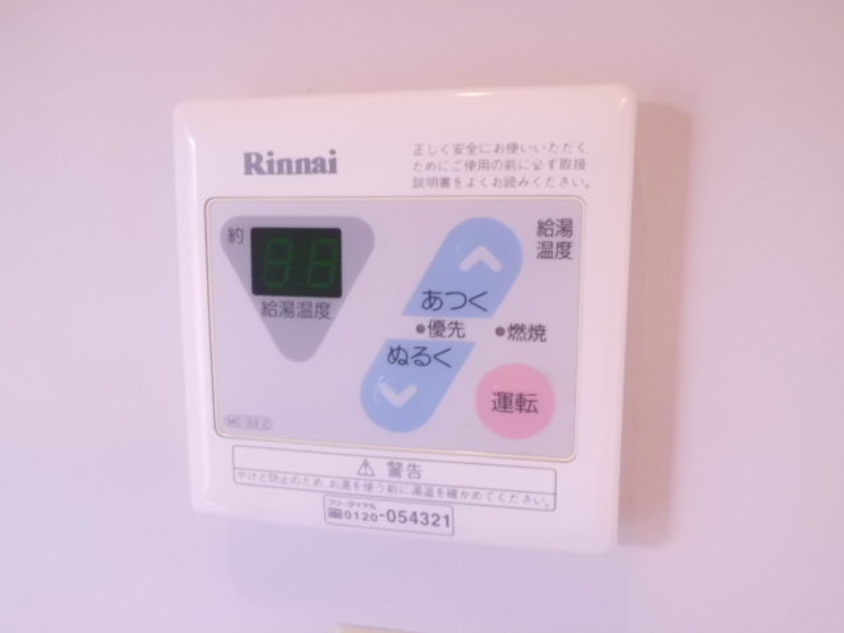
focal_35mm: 26
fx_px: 634
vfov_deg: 53.1
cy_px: 316
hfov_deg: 67.3
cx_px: 422
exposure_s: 1/30
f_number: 2.8
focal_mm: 4.7
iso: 400
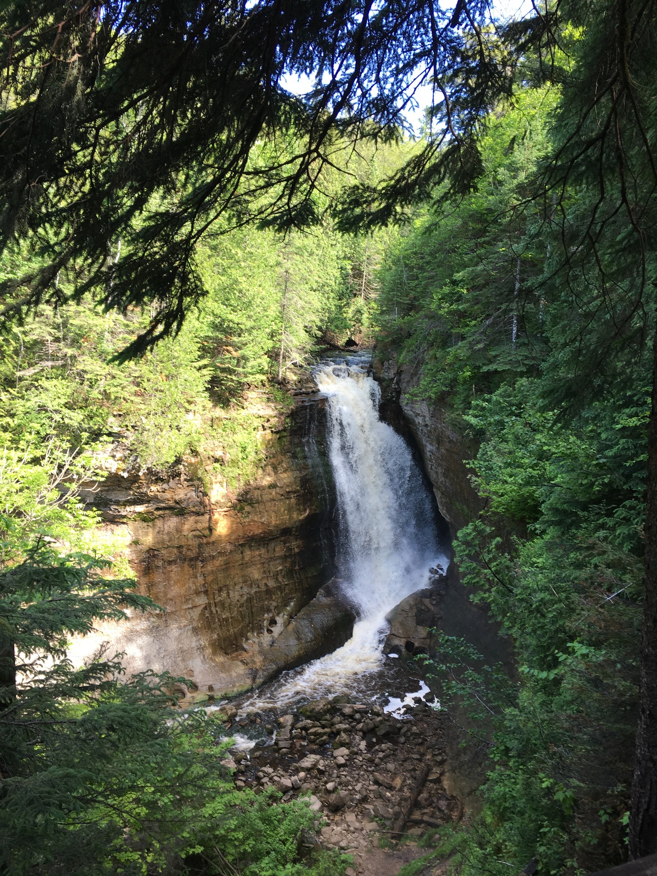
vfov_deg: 61.7
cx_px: 328
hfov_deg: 48.2
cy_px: 438
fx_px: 734
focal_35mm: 29
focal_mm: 4.15
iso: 25
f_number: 2.2
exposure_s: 1/120
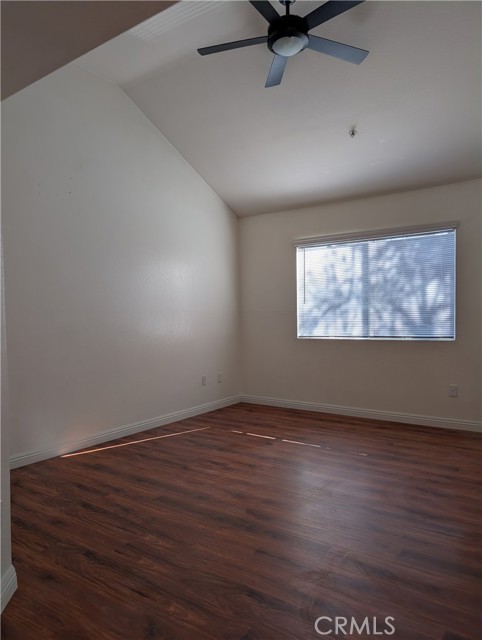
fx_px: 444
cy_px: 320
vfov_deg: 71.5
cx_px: 241
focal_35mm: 24
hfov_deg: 56.9
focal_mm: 6.9
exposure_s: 1/165
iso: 22
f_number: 1.68
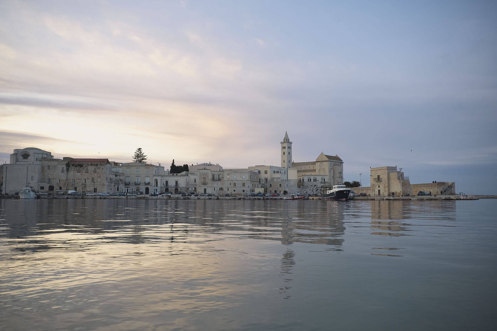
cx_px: 248
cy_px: 166
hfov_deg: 65.5
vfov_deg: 46.3
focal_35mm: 28
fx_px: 386
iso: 450
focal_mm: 28
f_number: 4
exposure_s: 1/250
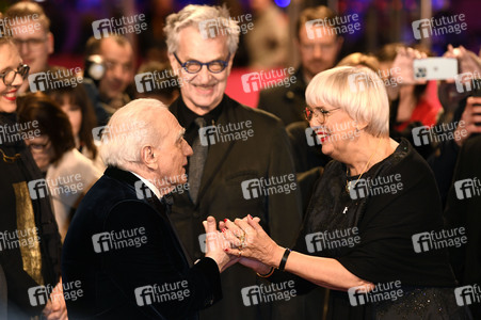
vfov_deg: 7.8
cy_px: 160
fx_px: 2336
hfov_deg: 11.8
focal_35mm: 175
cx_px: 240
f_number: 3.5
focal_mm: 175
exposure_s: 1/200
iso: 1250
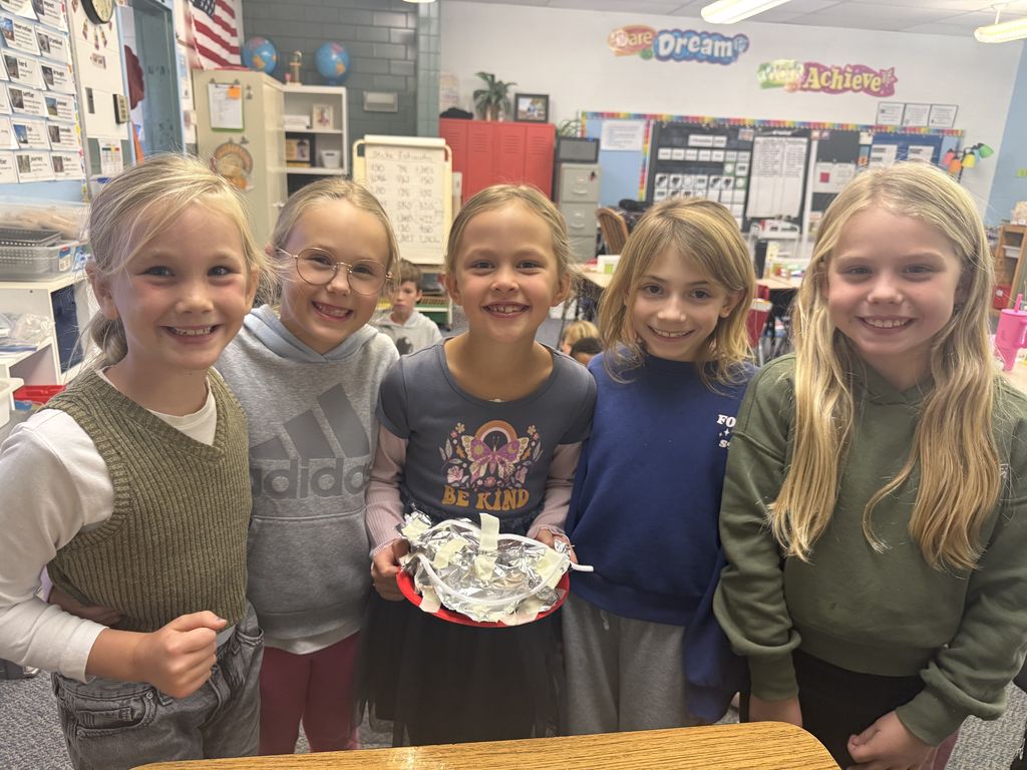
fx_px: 712
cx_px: 514
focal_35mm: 24
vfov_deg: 56.8
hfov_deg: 71.6
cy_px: 385
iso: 250
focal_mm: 6.76
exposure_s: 1/60
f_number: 1.78
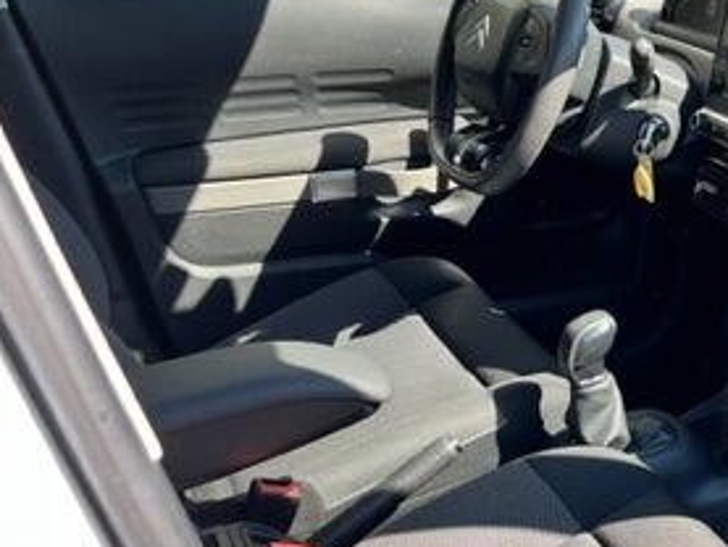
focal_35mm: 60
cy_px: 389
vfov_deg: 24.2
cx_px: 752
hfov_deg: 29.7
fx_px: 1262
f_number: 1.5
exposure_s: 1/427
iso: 50
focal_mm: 5.7
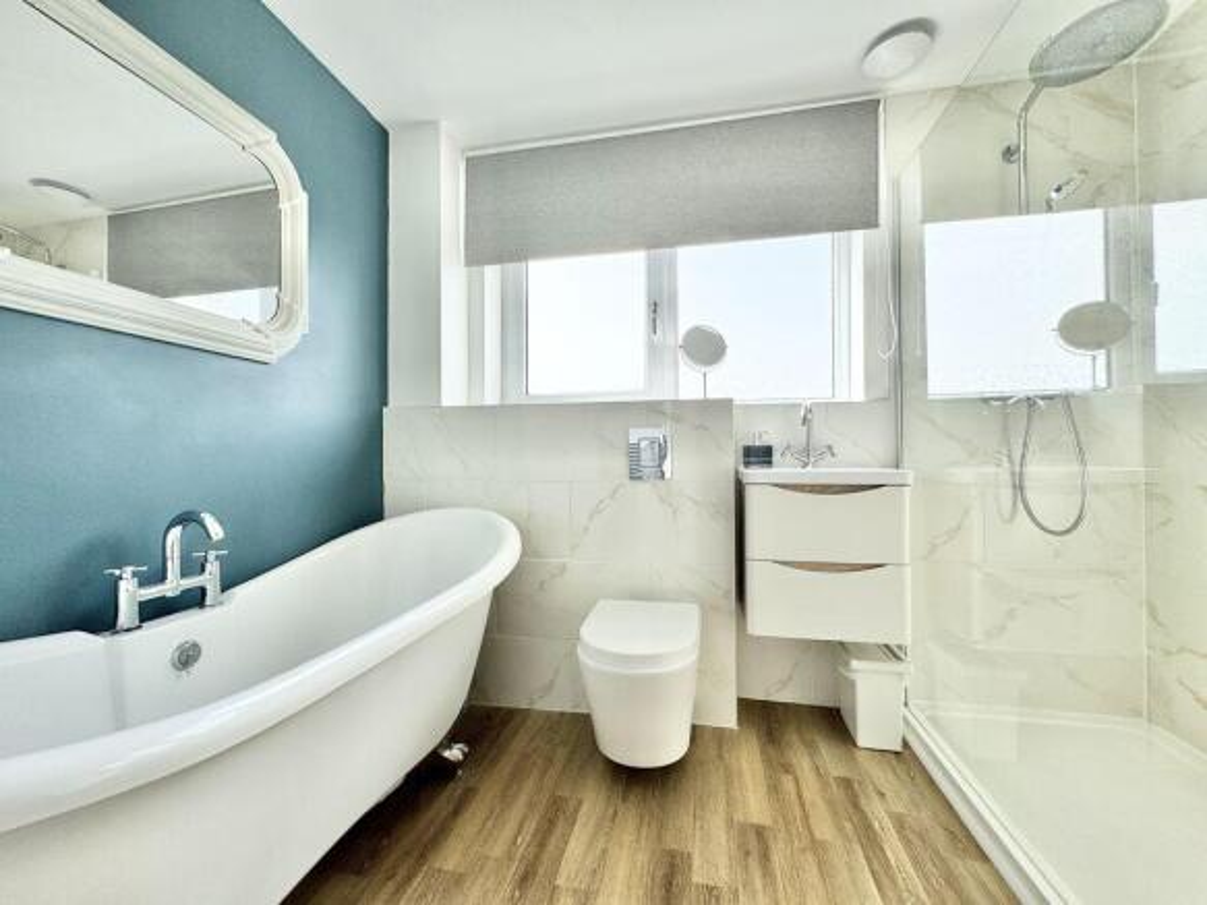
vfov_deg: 85.7
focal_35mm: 14
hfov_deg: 102.1
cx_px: 604
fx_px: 488
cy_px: 452
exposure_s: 1/423
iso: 40
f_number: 2.2
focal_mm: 2.22
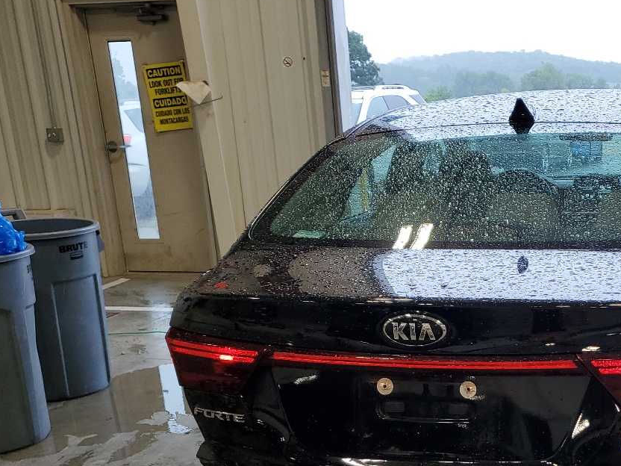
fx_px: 897
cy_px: 390
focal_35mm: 50
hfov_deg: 36.7
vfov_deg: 28.3
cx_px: 511
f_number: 1.5
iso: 52
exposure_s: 1/120
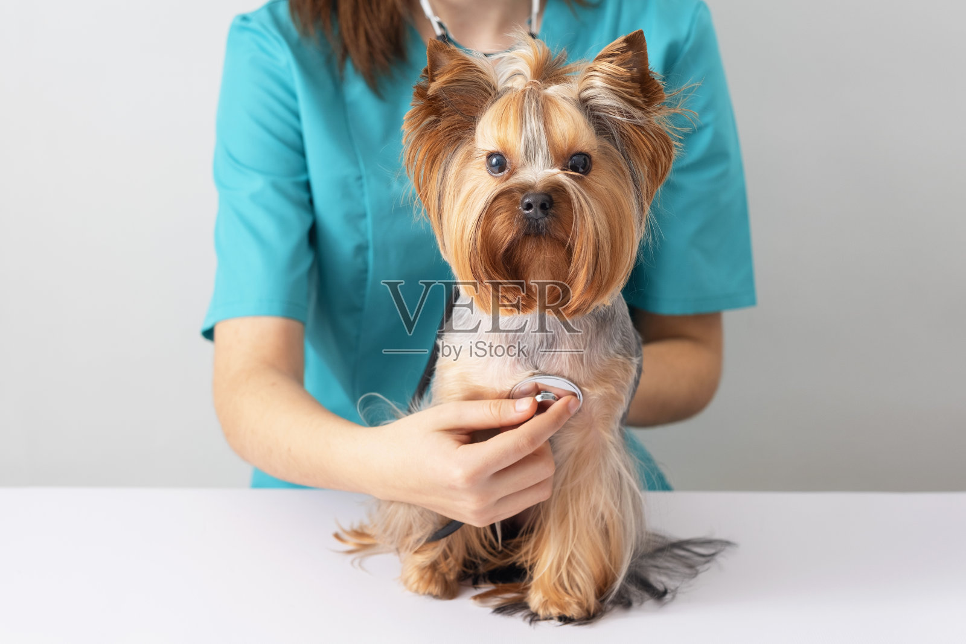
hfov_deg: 24.2
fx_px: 2254
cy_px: 322
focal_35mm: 84
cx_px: 483
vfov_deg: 16.3
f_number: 4
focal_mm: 56
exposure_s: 1/125
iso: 320
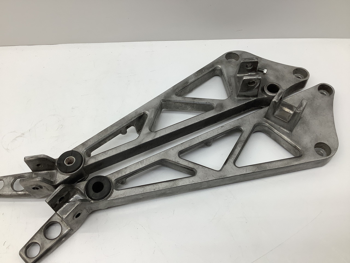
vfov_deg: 45.4
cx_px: 175
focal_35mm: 31
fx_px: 313
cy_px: 132
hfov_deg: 58.4
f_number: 2.4
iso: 40
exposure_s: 1/120
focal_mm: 3.3
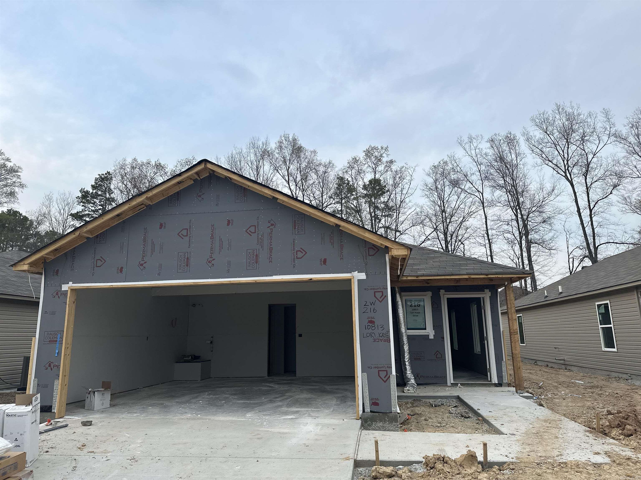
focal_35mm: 24
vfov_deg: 56.8
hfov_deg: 71.6
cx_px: 320
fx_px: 444
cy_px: 240
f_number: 1.78
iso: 80
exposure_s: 1/850
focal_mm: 6.86
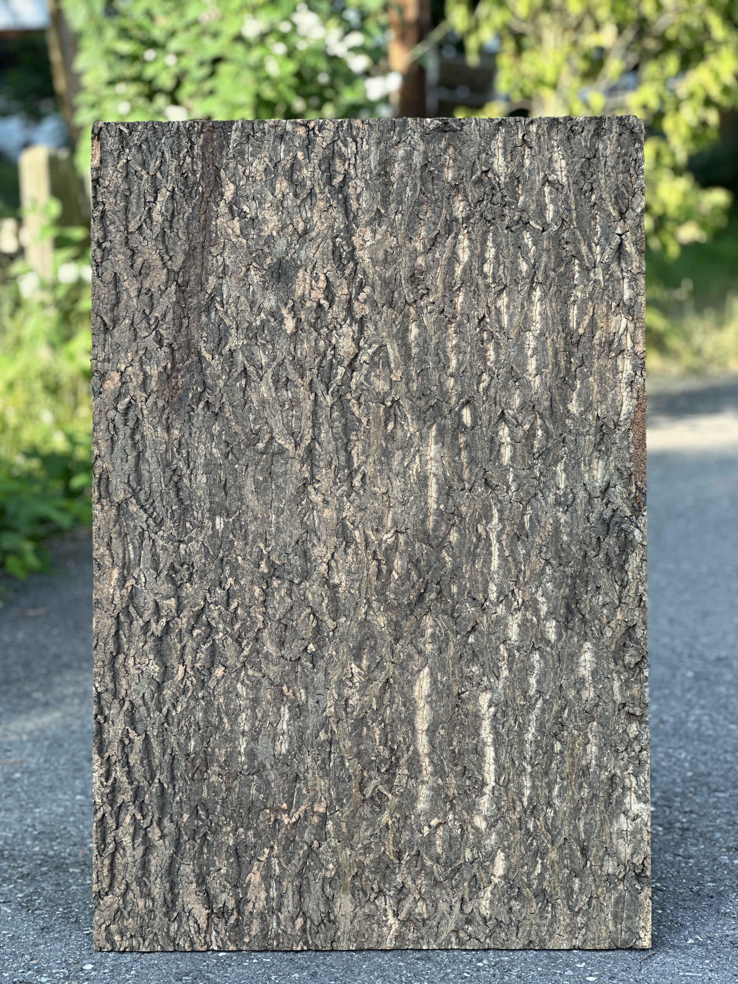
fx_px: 2189
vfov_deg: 25.3
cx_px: 369
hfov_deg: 19.1
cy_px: 492
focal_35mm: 77
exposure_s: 1/121
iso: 32
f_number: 2.8
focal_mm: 9
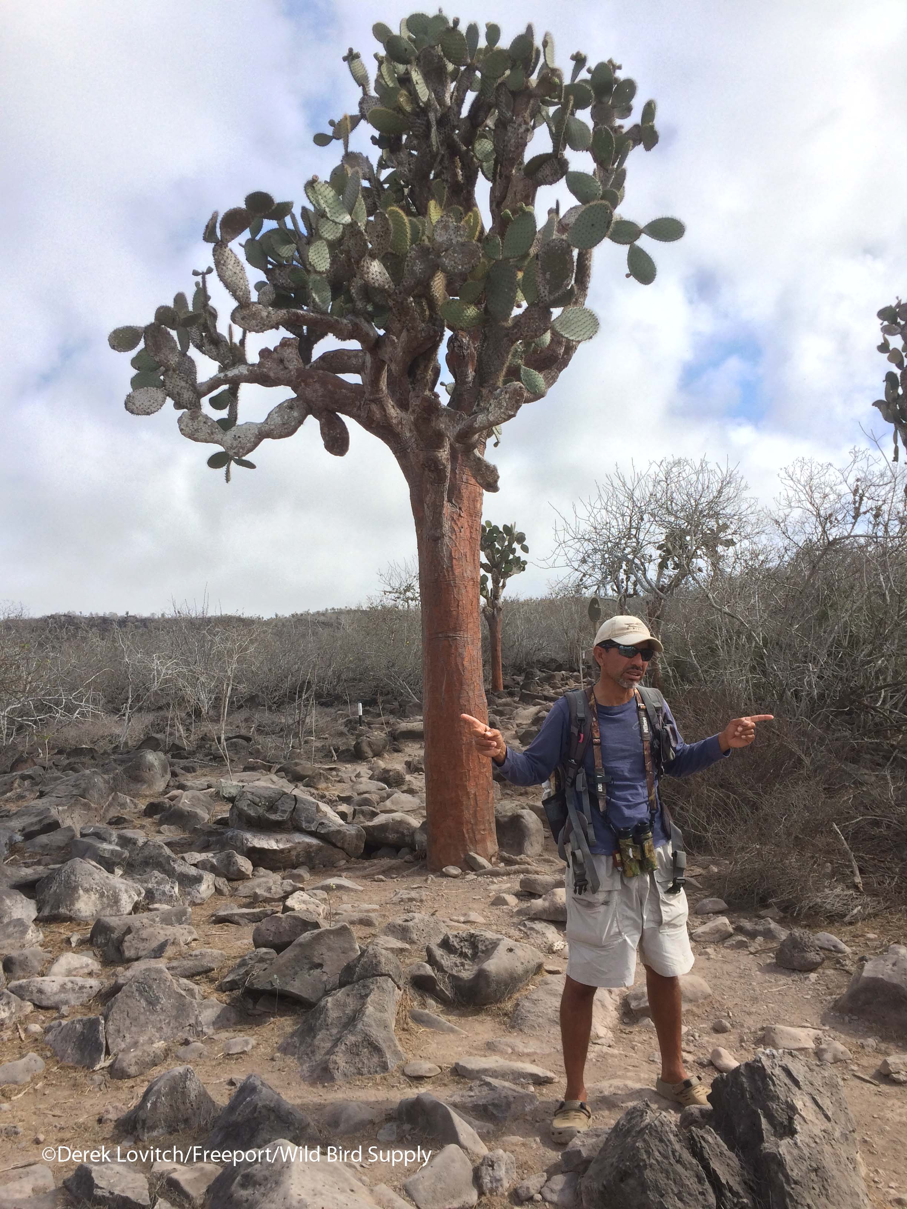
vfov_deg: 61.7
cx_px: 454
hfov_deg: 48.2
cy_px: 604
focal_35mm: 29
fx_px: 1013
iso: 32
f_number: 2.2
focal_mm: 4.15
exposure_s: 1/1172
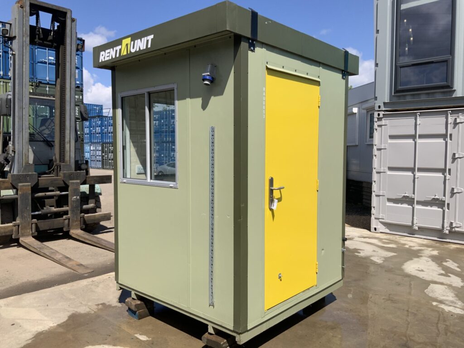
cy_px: 174
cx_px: 232
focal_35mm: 29
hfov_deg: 61.7
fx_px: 389
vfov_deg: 48.2
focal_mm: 3
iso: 16
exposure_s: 1/2320
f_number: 1.8
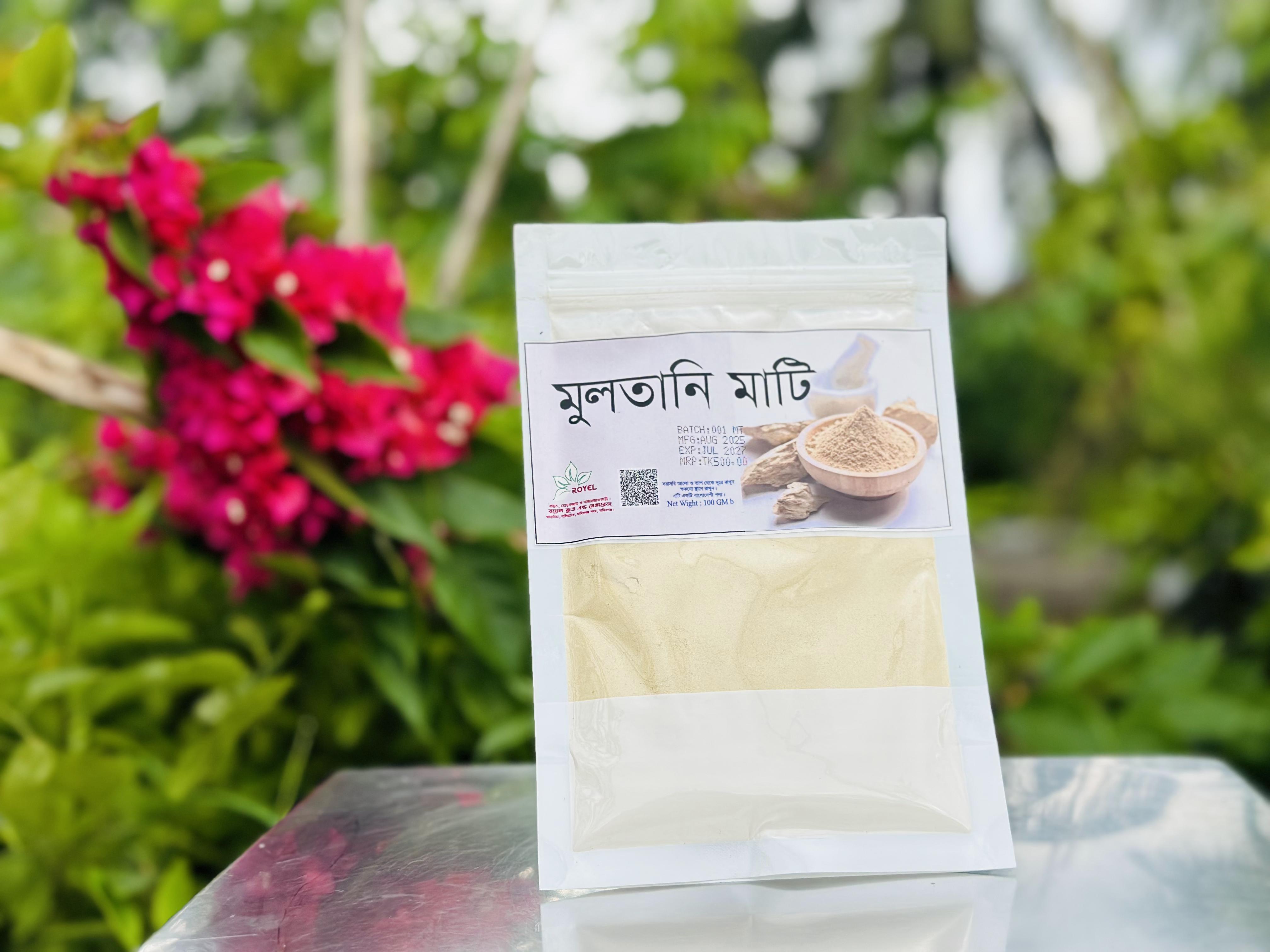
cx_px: 635
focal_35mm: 48
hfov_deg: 39.7
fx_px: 1761
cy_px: 476
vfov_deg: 30.3
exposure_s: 1/797
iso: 80
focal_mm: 6.86
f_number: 1.78
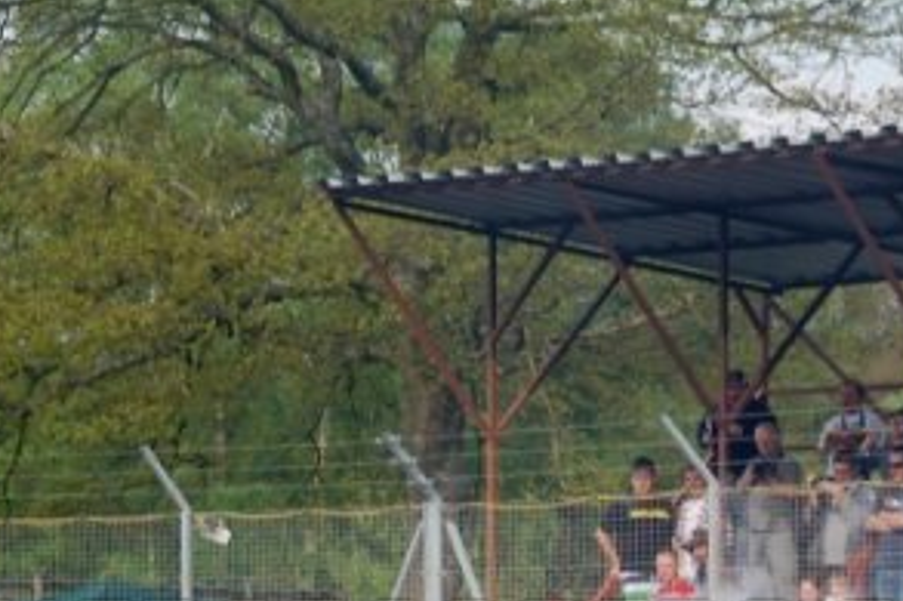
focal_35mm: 256
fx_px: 6417
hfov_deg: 8.0
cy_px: 641
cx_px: 302
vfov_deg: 5.3
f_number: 5.6
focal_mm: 78
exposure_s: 1/500
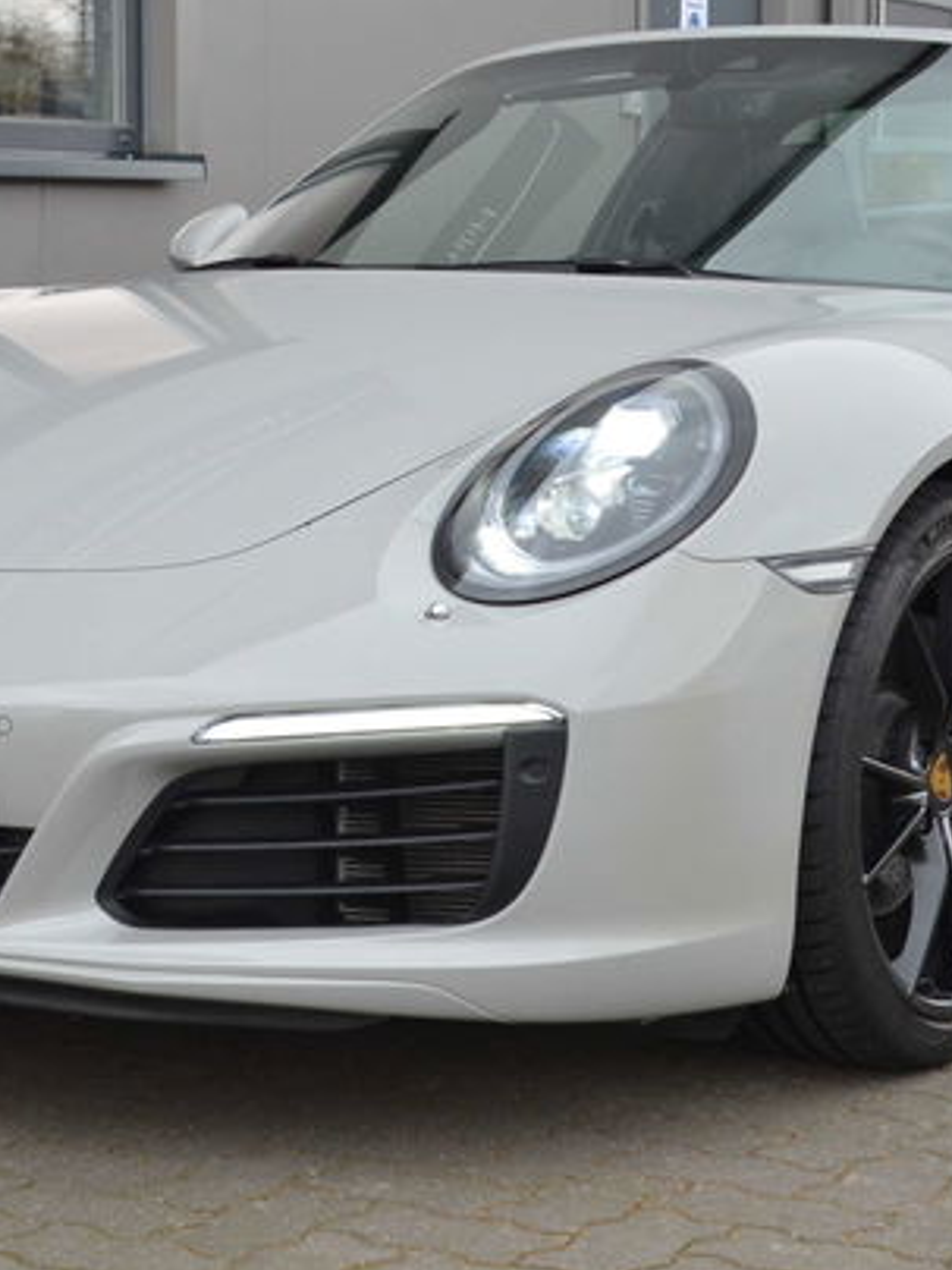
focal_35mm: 93
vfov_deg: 21.1
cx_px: 540
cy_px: 641
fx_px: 3410
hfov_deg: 15.9
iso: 560
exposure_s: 1/60
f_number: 5
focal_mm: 34
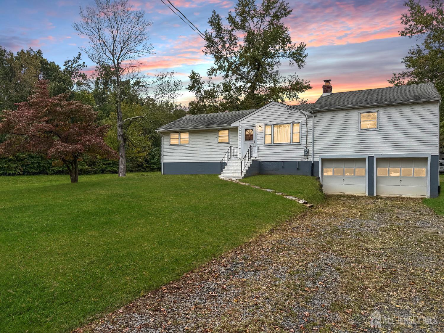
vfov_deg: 56.8
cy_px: 166
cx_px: 222
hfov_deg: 71.6
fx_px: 308
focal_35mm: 24
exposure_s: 1/1060
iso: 80
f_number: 1.78
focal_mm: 6.76
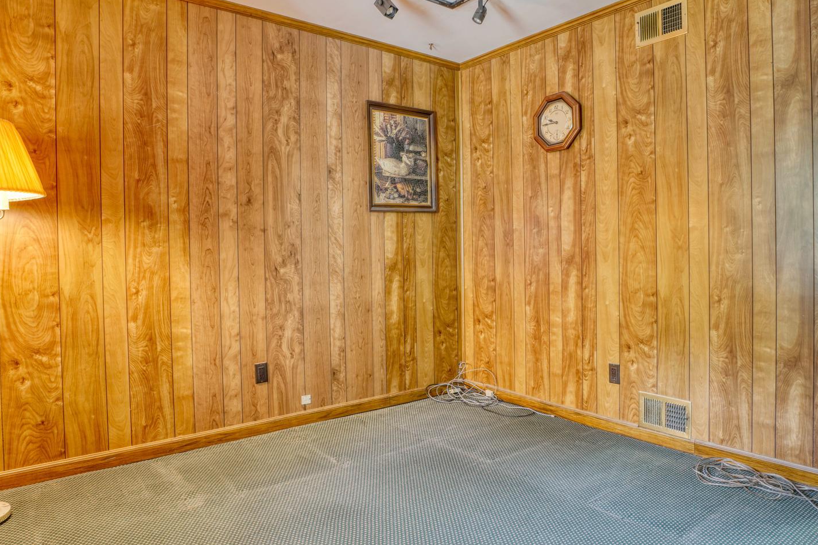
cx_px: 455
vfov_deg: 55.1
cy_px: 252
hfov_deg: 75.8
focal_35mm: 23
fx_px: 523
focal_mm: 16
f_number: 7.1
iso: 640
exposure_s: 1/8
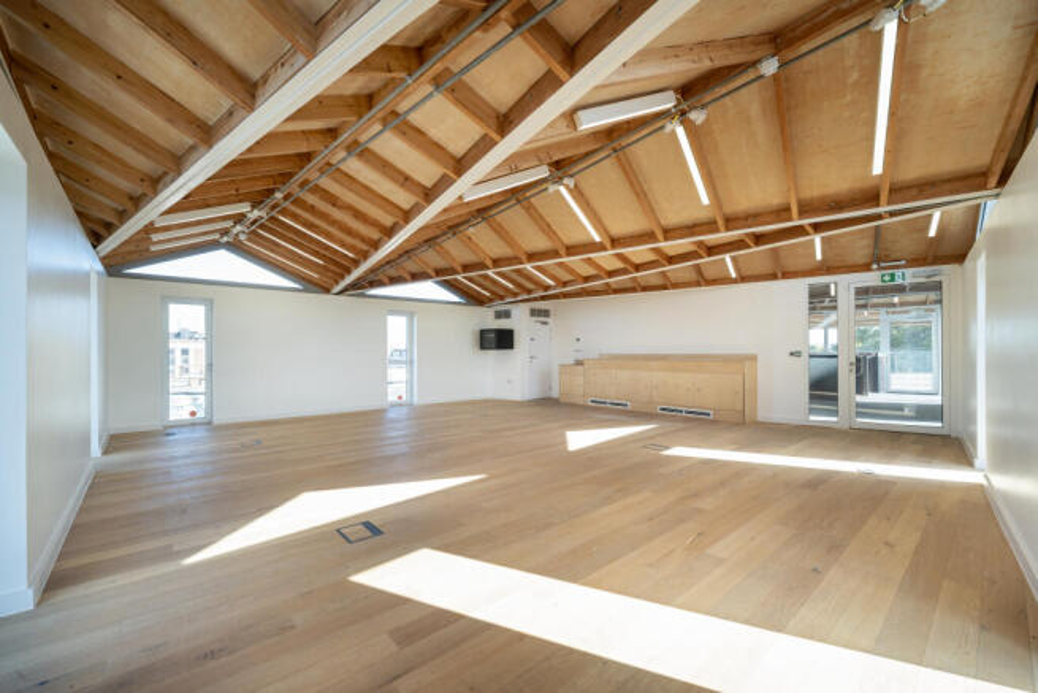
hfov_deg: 104.2
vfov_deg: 81.2
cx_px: 519
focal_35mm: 14
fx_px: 404
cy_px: 346
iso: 400
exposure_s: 1/50
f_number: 9
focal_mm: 14
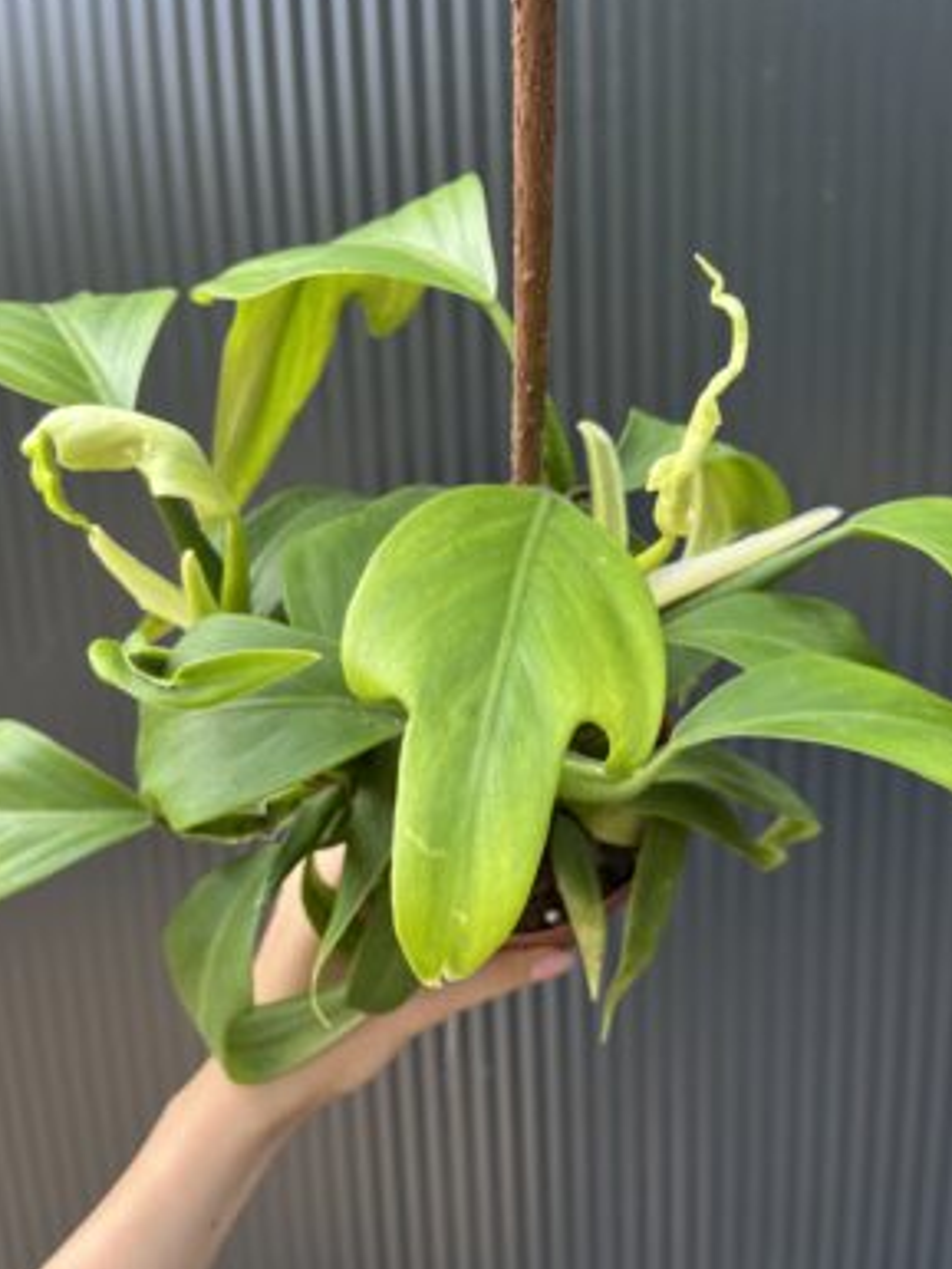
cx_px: 468
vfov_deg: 65.3
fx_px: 990
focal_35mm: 27
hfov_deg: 51.4
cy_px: 636
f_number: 1.6
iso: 40
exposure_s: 1/163
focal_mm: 5.1
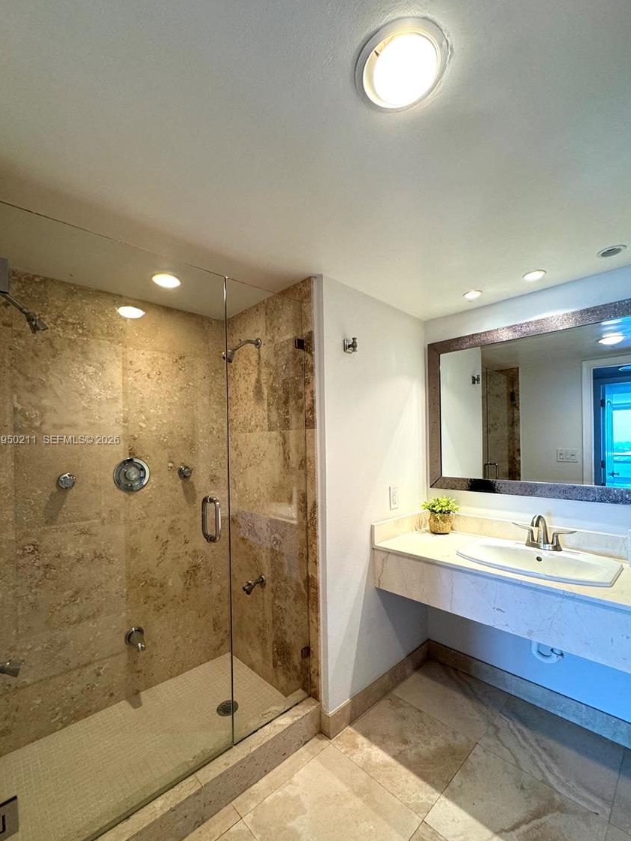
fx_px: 365
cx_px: 319
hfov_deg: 81.7
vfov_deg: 98.1
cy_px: 441
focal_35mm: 15
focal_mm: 2.22
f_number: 2.2
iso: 200
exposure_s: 1/120
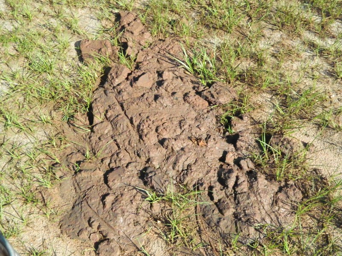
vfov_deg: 35.1
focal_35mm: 41
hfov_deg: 45.8
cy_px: 128
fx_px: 405
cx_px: 171
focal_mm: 7.3
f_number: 9.8
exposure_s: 1/1000
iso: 1600
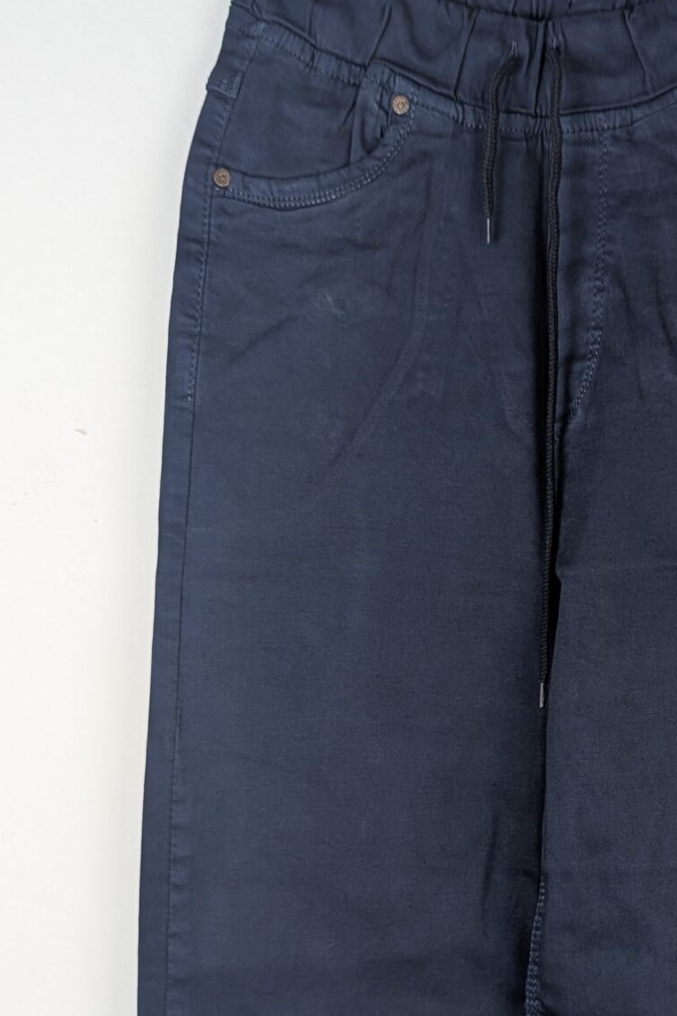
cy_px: 734
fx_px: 1580
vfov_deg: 35.0
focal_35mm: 56
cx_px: 532
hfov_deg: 23.9
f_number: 1.85
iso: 47
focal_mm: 6.81
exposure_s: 1/317
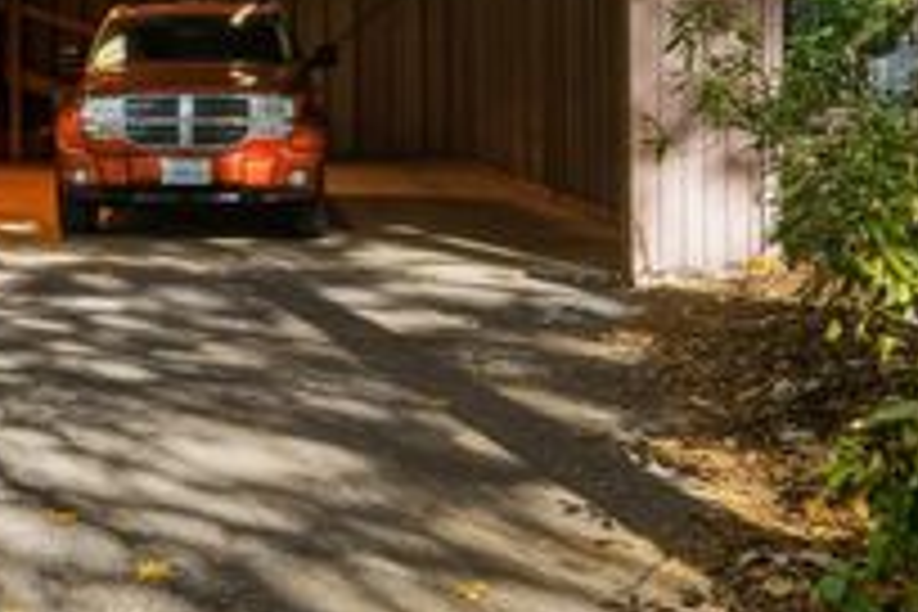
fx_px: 1377
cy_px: 106
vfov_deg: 24.6
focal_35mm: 54
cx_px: -166
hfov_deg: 31.3
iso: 200
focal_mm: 22
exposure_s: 1/350
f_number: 4.5
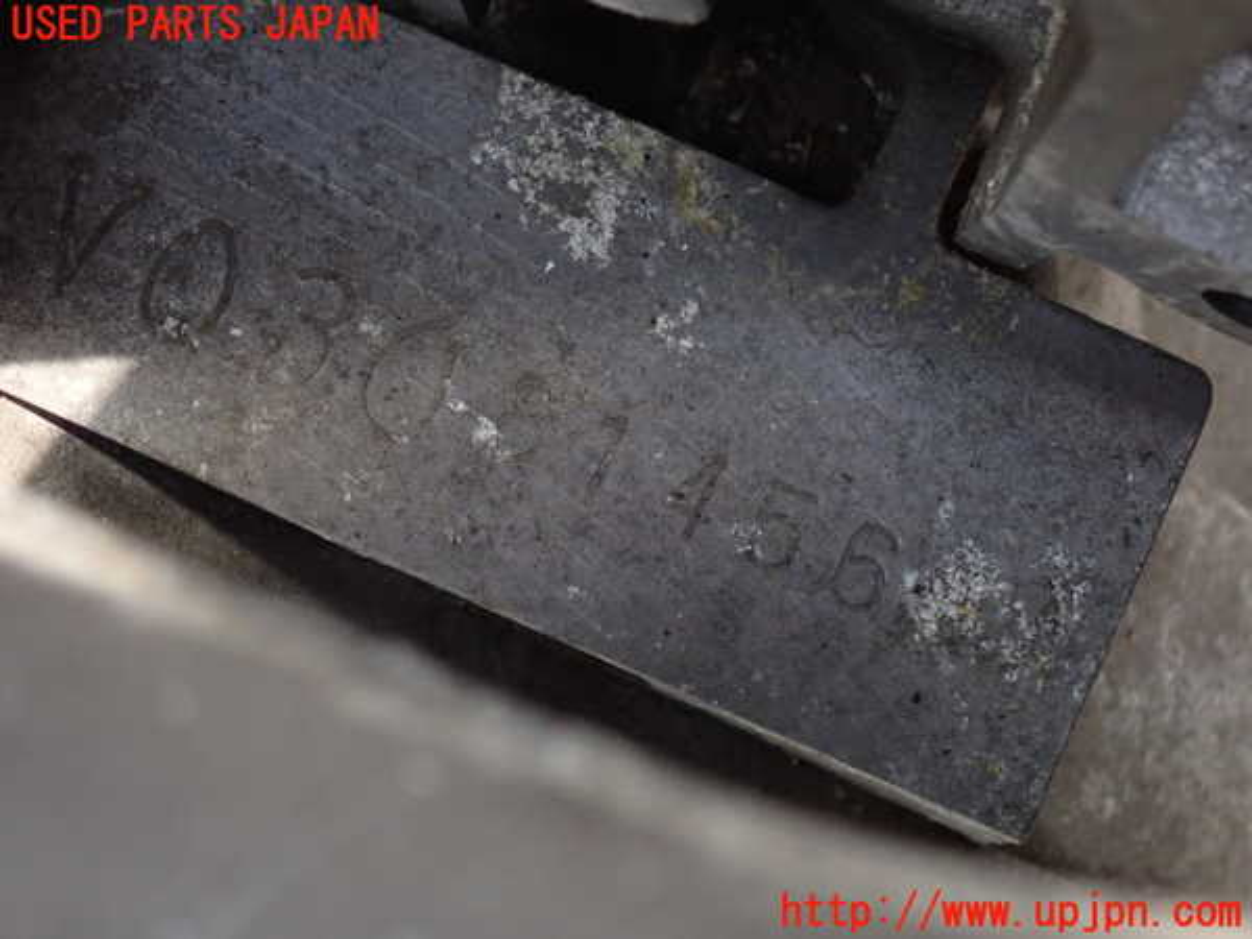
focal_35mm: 100
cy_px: 470
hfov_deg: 19.6
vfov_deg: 14.8
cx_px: 626
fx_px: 3617
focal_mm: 18
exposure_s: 1/100
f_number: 4.9
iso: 800
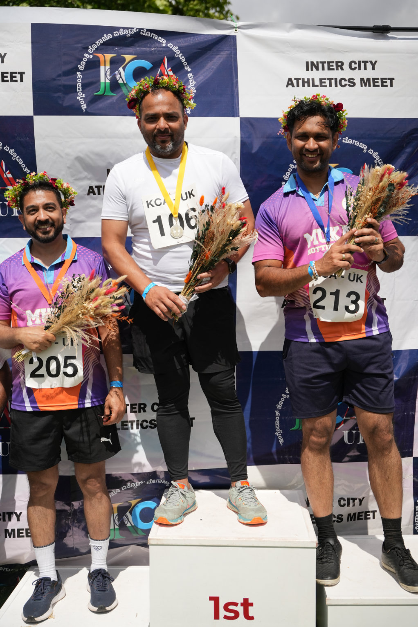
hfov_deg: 32.8
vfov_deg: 47.6
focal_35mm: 41
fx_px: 711
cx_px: 209
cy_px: 314
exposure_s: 1/6400
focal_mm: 40.8
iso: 250
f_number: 2.8
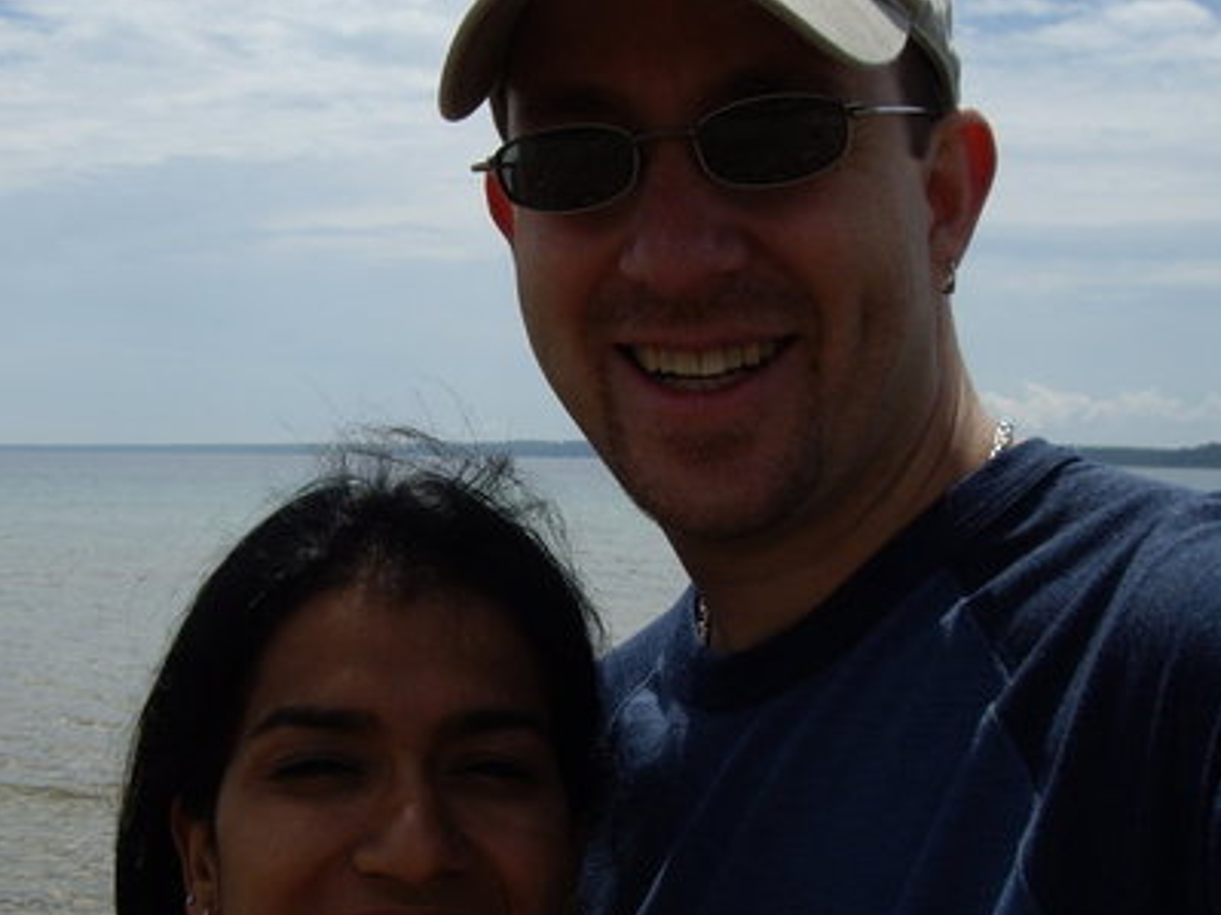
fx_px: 2151
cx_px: 441
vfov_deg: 24.0
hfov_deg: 31.5
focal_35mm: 61
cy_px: 563
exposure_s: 1/1000
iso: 50
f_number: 4.3
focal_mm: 6.2
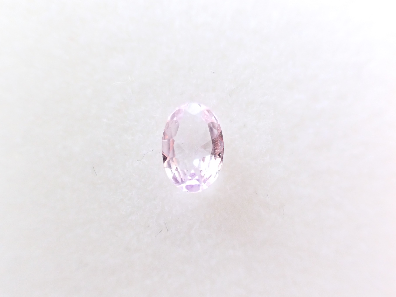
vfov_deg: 46.8
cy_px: 148
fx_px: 343
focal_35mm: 30
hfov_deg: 60.0
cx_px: 198
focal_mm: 5.4
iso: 800
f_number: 3.2
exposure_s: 1/100
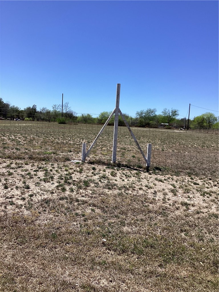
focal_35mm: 31
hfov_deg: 45.4
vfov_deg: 58.4
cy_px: 146
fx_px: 261
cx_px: 110
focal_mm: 3.3
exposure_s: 1/1773
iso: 25
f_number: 2.4
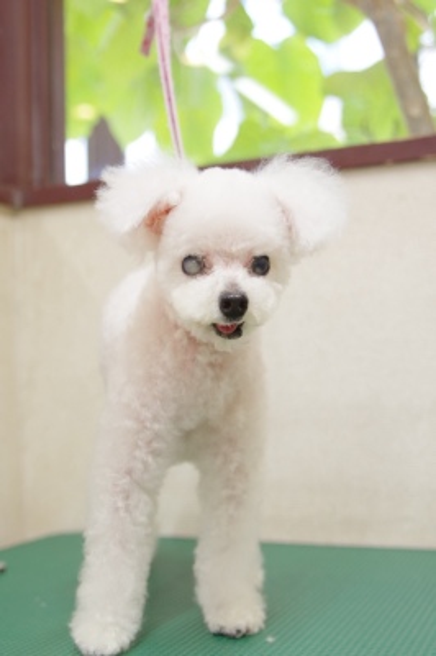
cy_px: 328
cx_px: 218
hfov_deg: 27.5
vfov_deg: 40.4
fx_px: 892
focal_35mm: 49
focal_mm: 33
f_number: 2.8
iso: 640
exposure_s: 1/100
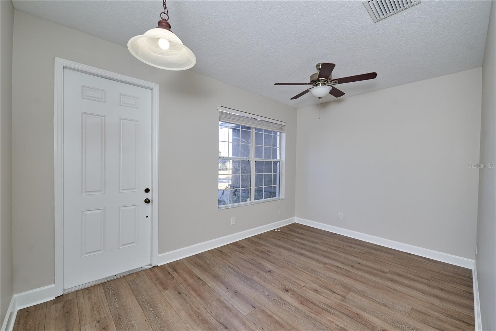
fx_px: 193
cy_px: 166
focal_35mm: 14
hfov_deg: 104.3
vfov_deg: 81.2
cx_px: 248
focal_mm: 14
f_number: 5
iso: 400
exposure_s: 1/200
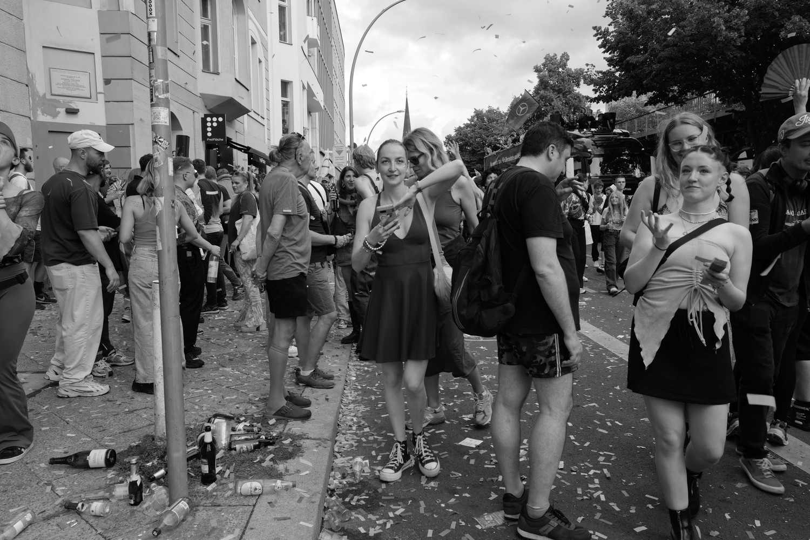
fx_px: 630
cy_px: 270
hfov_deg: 65.5
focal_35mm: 28
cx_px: 405
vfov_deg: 46.4
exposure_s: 1/250
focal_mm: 28
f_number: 10
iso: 400
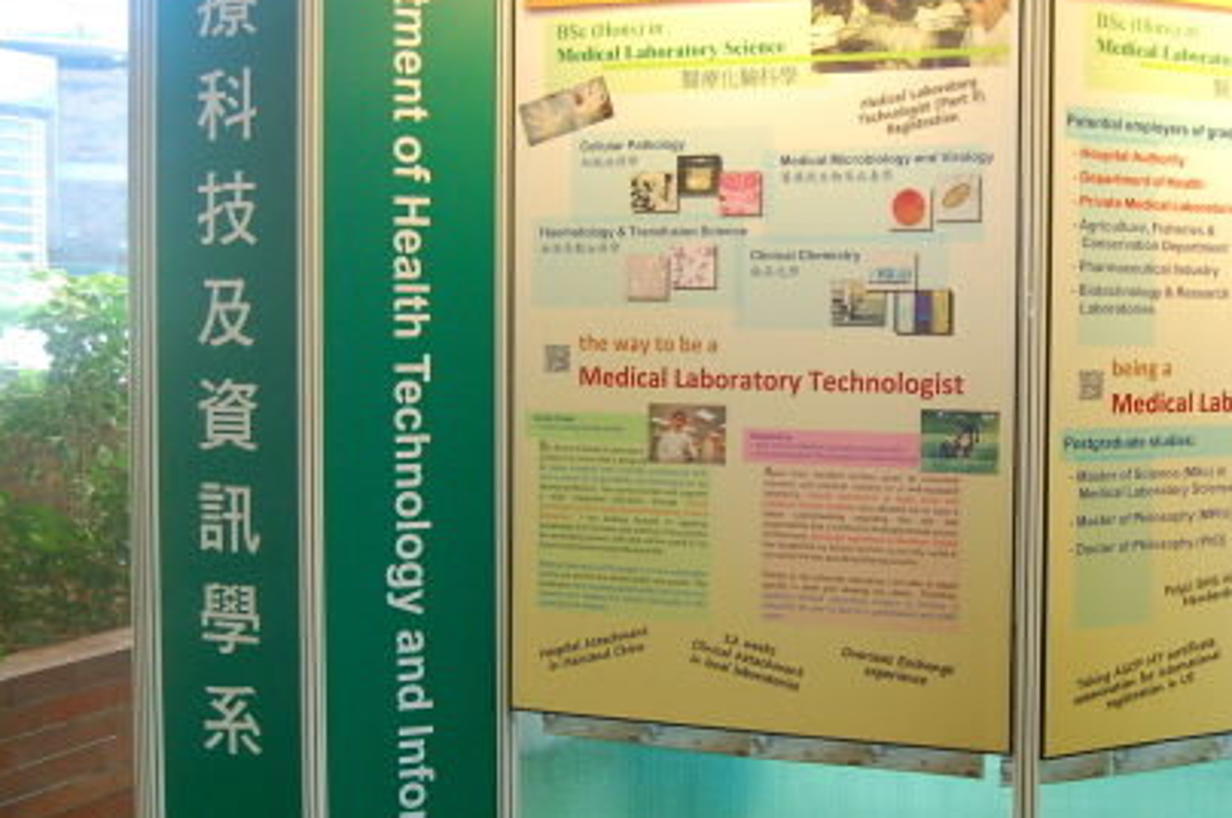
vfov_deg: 27.4
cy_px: 391
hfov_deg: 39.6
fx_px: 1674
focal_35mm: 49
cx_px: 884
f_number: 5
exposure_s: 1/30
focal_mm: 22
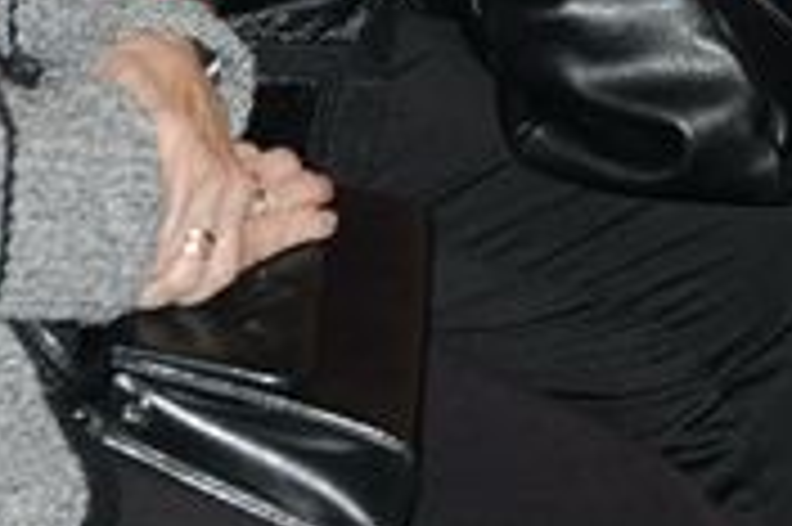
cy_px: -663
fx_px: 5407
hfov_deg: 8.4
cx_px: 342
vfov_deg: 5.4
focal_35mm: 246
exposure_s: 1/60
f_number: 5
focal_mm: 34
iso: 1600
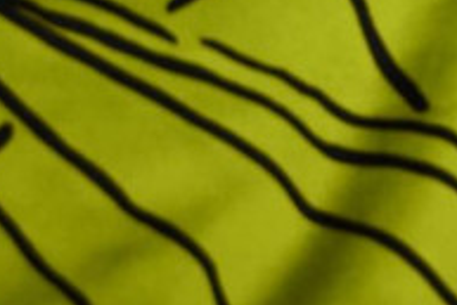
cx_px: 1076
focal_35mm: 140
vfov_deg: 9.2
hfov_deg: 12.0
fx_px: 1779
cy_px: -305
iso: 200
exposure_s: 1/180
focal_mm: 27
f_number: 5.6
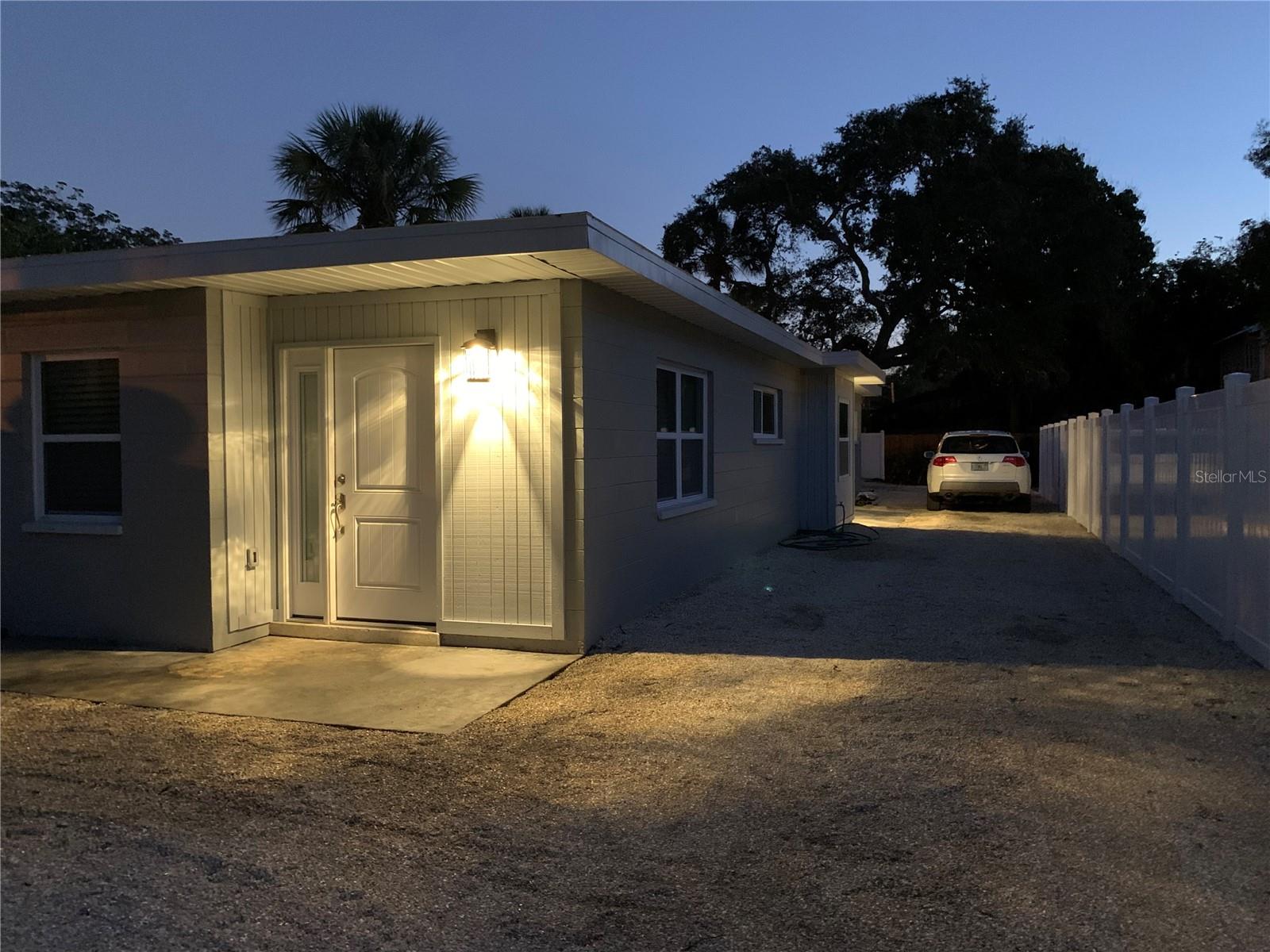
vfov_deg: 53.1
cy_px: 476
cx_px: 635
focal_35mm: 26
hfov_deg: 67.3
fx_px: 954
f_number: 1.8
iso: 640
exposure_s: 1/24
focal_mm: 4.25
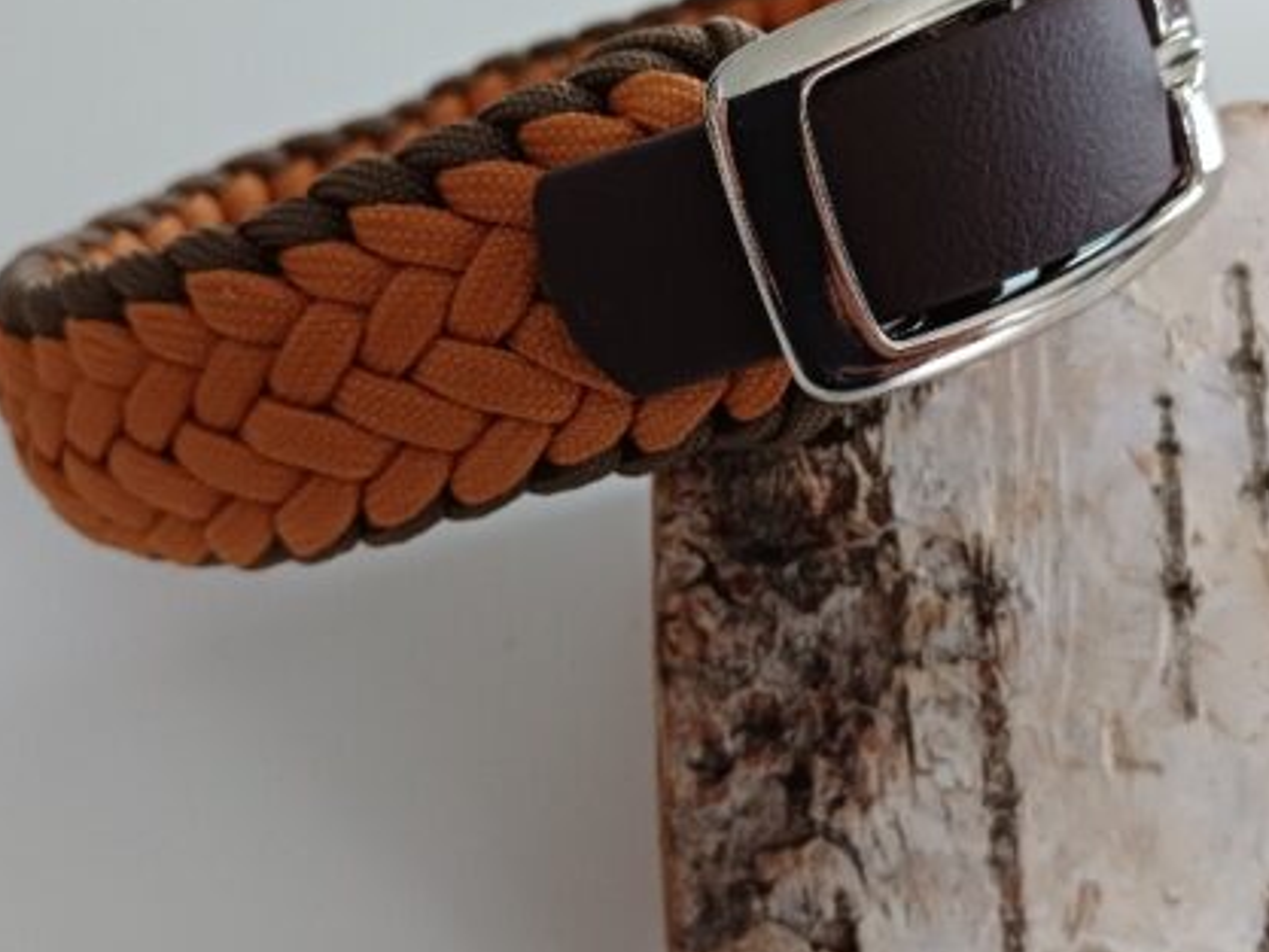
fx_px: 1320
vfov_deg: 39.2
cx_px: 733
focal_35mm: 36
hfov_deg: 51.1
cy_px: 322
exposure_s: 1/20
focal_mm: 4.65
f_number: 1.8
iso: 800
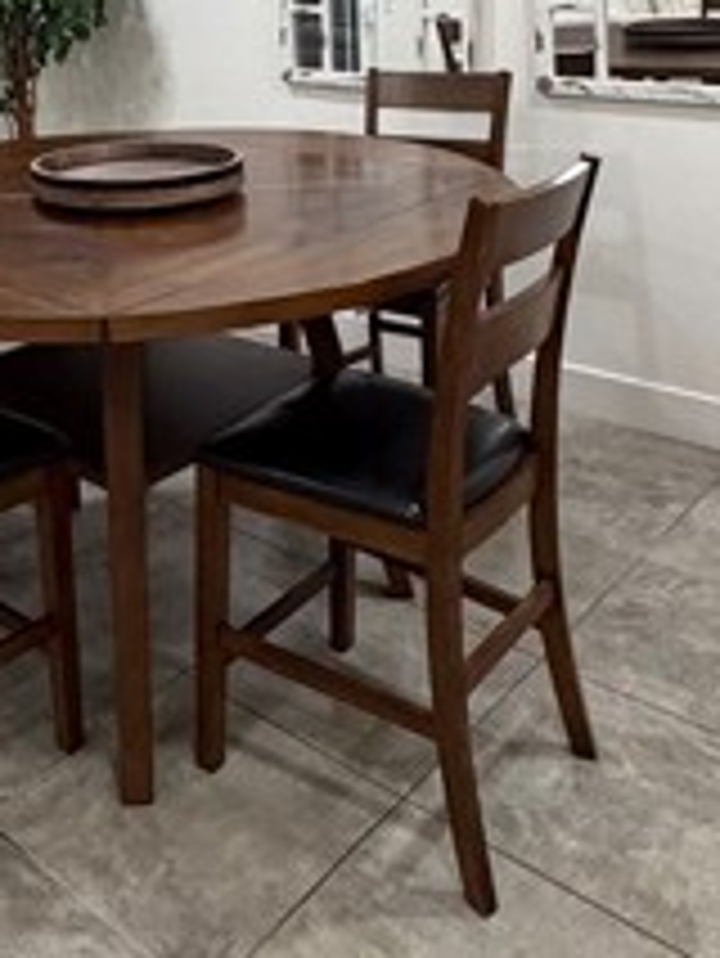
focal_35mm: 42
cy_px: 31
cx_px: 144
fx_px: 1164
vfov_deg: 40.1
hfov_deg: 33.4
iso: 320
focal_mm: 2.22
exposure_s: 1/60
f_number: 2.2
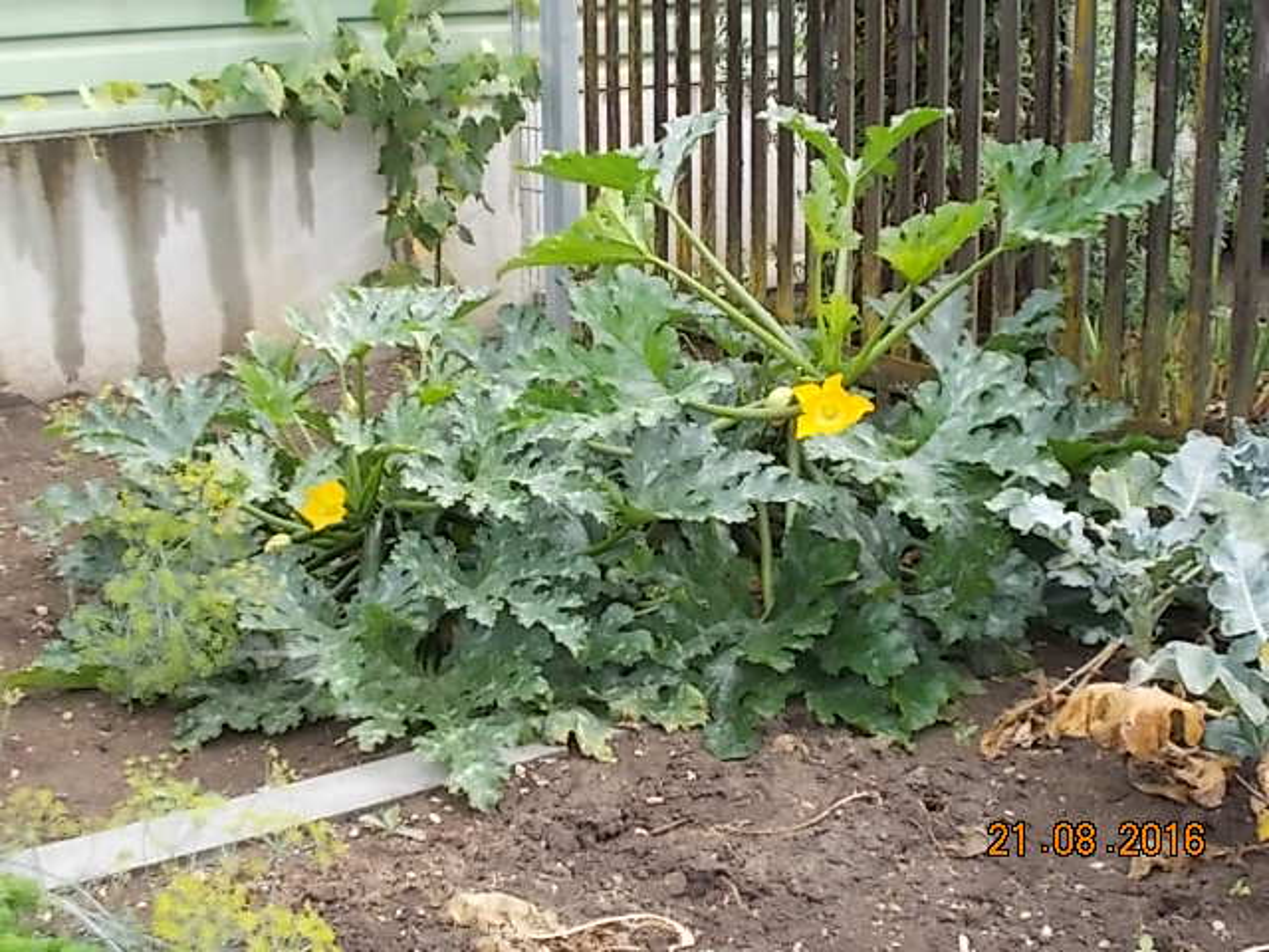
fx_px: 1833
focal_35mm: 50
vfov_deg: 29.1
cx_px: 634
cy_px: 476
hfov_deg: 38.2
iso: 80
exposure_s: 1/50
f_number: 4.5
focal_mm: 9
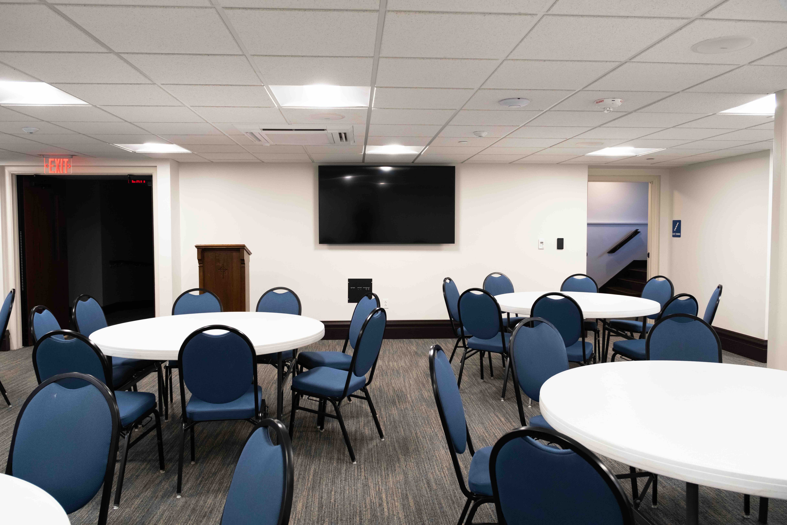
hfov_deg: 67.4
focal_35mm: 27
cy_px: 262
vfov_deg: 47.9
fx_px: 590
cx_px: 394
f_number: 4
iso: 500
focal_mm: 18
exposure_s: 1/60
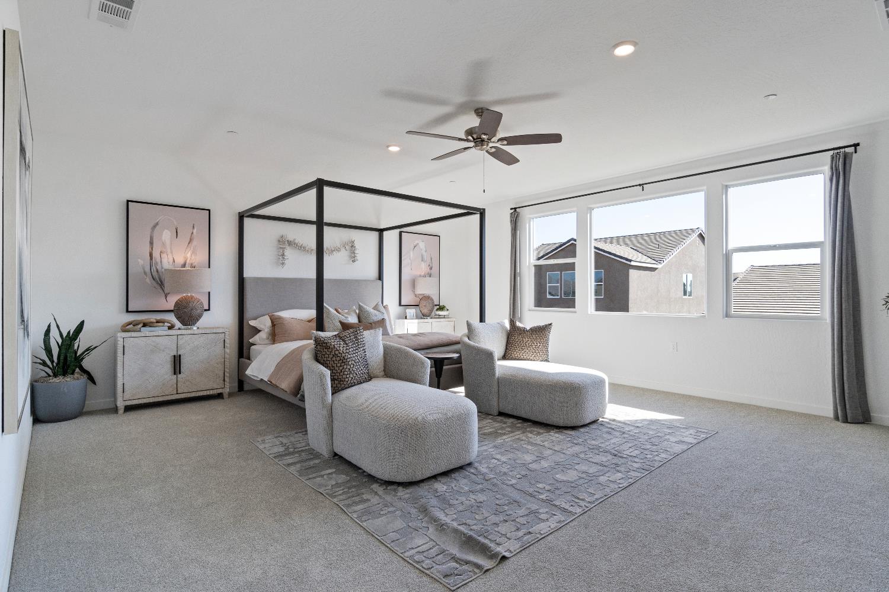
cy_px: 296
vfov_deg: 67.4
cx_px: 444
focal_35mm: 18
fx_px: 444
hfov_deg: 90.0
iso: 250
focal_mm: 12
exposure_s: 1/40
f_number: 9
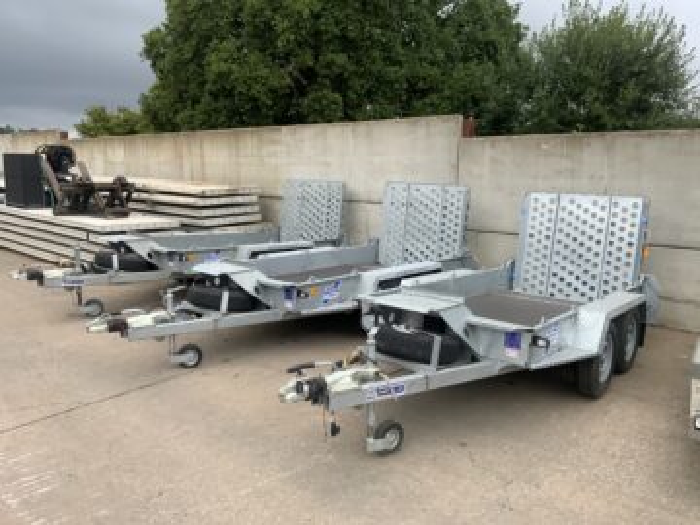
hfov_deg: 61.7
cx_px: 350
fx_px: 586
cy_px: 262
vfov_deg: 48.2
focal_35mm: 29
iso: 16
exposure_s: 1/642
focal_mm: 3
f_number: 1.8
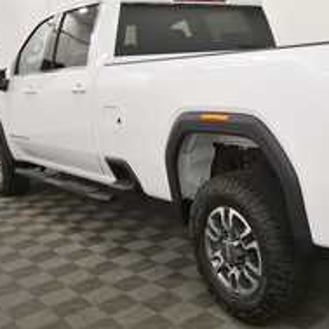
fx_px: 484
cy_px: 145
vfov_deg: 37.5
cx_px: 280
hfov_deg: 35.8
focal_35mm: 45
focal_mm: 17
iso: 800
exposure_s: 1/200
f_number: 5.3
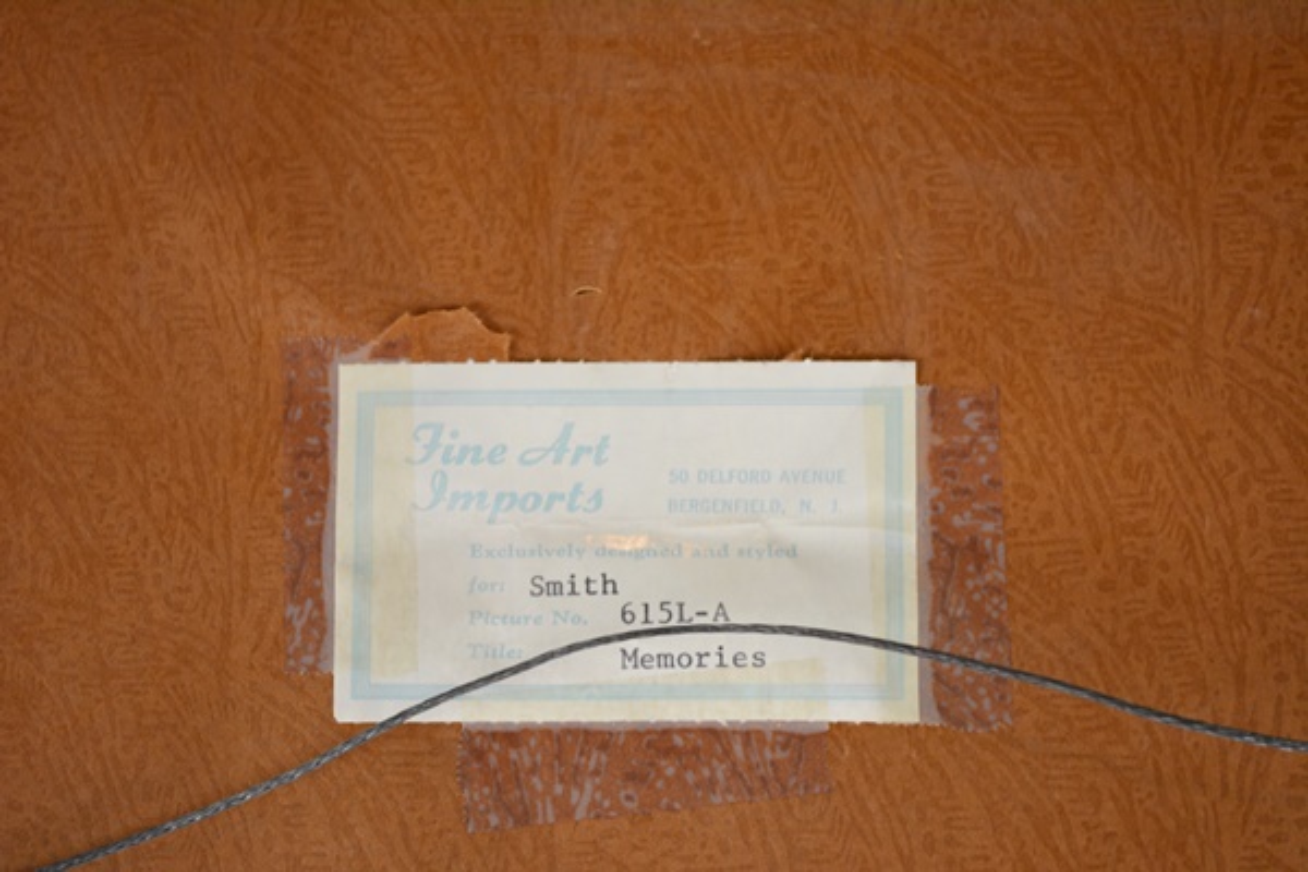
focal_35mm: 75
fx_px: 2725
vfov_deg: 18.2
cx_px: 654
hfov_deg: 27.0
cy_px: 436
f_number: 5.6
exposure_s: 1/100
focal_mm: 50
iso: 400
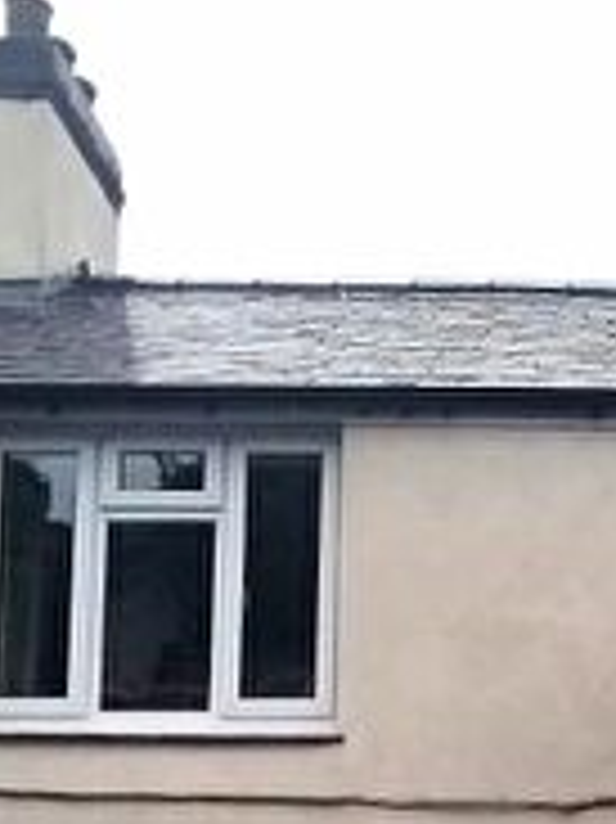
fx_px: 1544
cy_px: 885
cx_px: 620
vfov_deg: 27.5
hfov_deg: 21.7
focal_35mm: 65
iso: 100
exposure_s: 1/1190
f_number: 2.2
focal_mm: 1.42
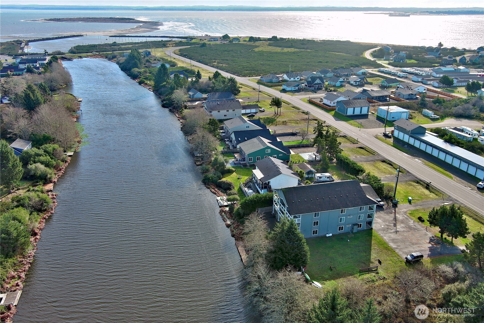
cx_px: 242
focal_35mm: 29
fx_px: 390
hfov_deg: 63.7
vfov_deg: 45.0
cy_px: 162
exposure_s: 1/544
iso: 100
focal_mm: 10.57
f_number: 2.8
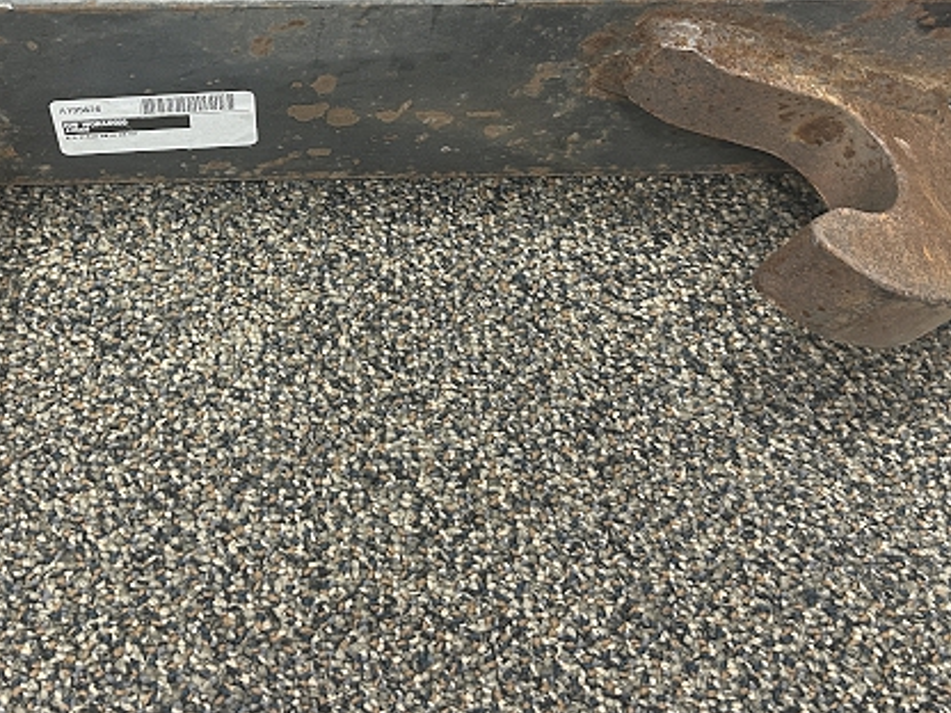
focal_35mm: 50
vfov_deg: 28.1
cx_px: 270
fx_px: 1374
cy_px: 87
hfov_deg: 37.5
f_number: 1.5
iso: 200
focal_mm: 5.7
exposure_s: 1/60
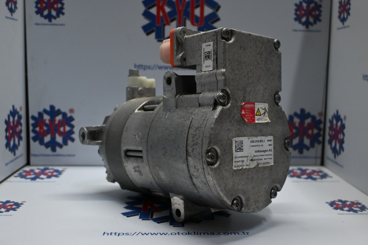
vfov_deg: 33.6
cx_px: 184
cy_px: 122
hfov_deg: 48.7
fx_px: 406
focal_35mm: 40
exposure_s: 1/125
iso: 800
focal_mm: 26.5
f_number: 4.5
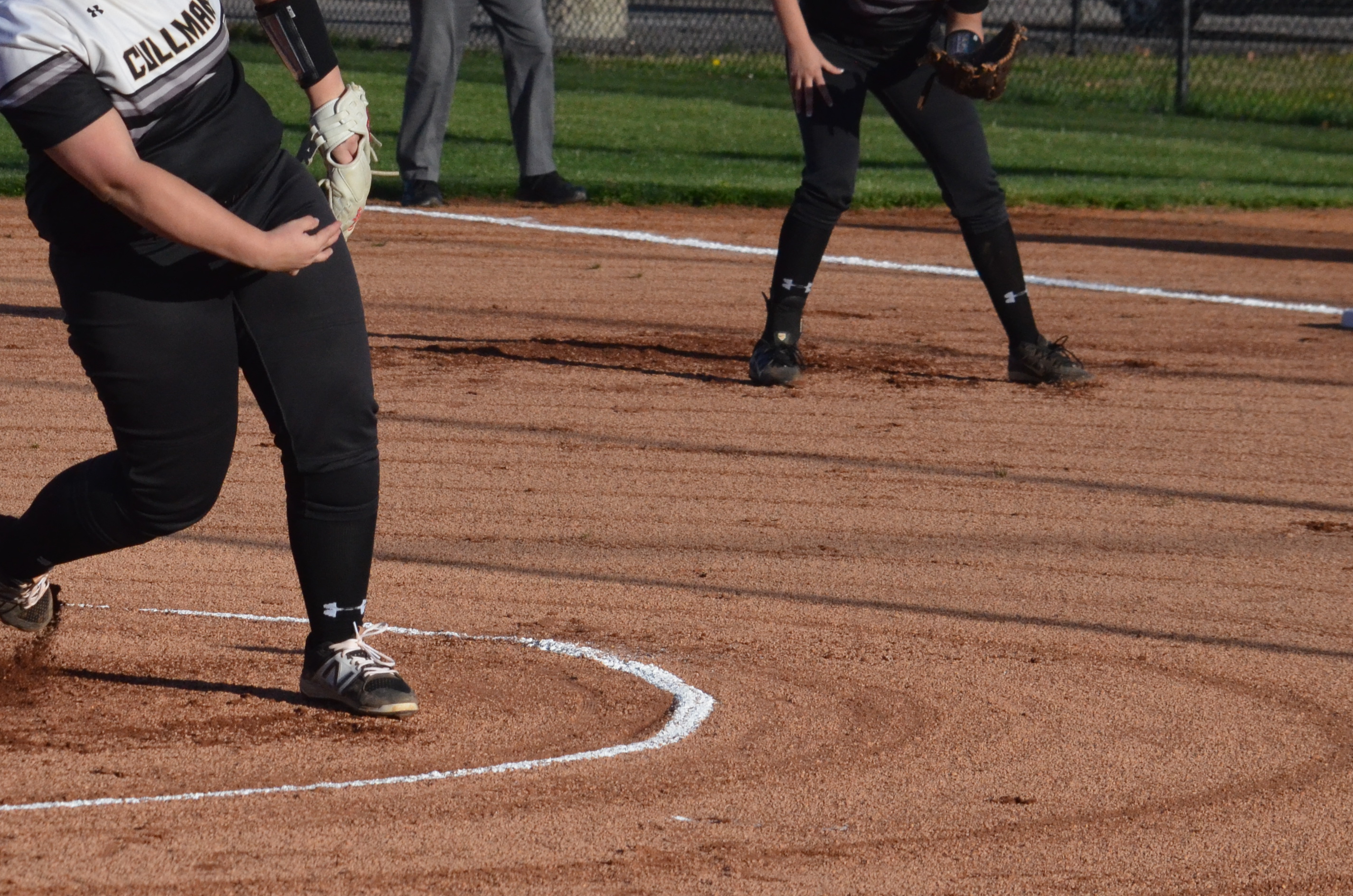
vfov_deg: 4.5
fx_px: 11289
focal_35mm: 301
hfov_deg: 6.9
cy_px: 160
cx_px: 308
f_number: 9
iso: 1600
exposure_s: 1/4000
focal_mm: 116
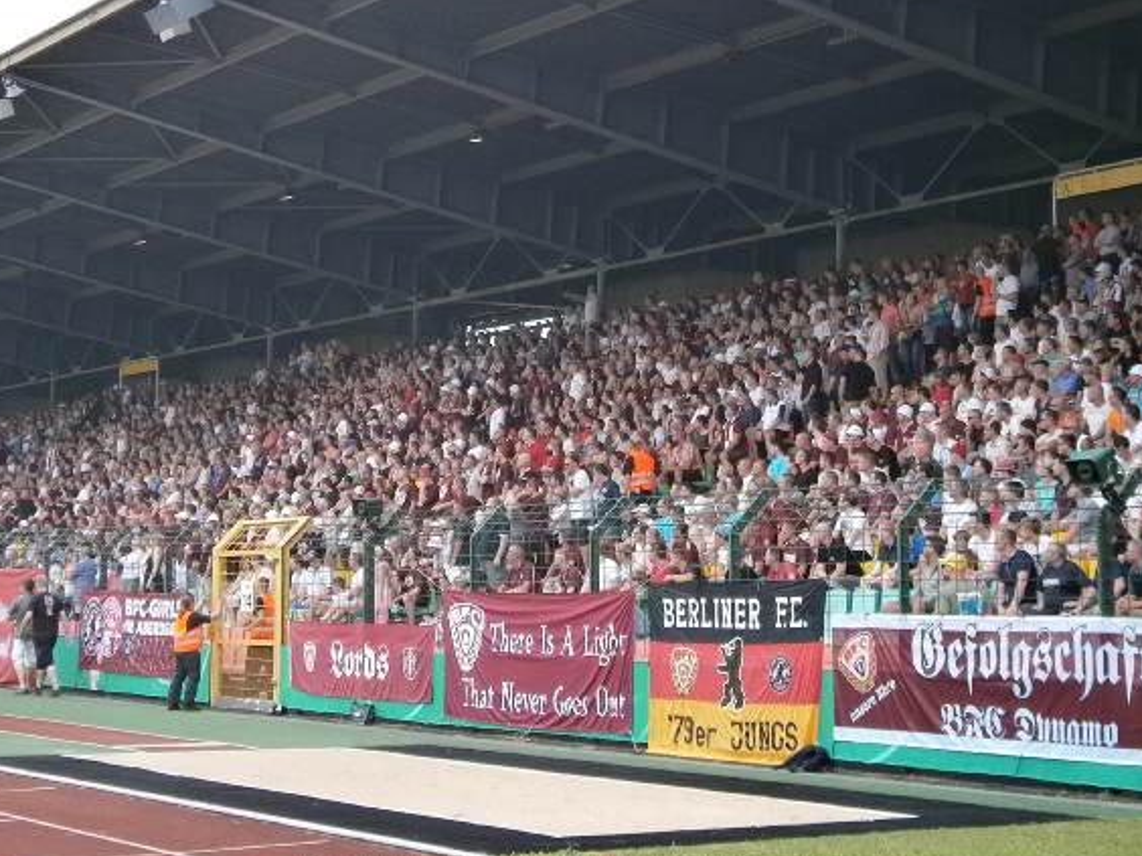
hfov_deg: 26.0
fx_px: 2474
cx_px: 522
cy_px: 242
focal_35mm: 75
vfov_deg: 19.5
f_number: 3.4
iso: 80
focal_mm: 8.3
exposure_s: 1/160
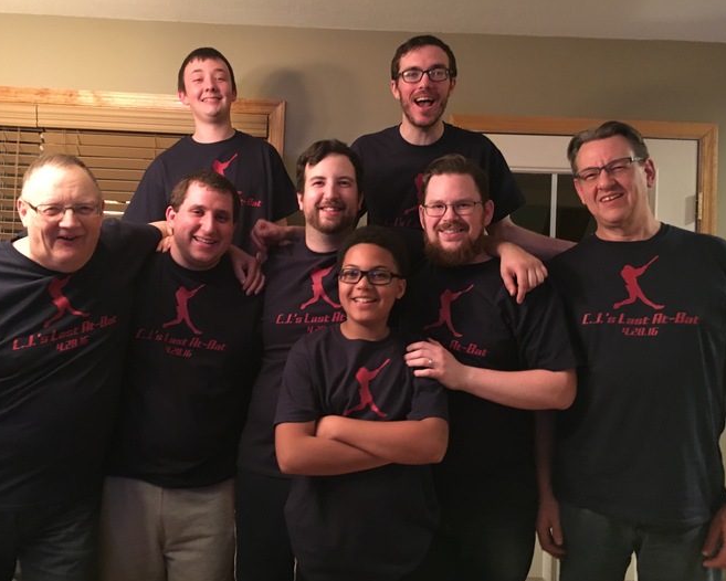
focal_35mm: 31
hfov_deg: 57.1
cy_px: 295
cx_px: 332
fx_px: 666
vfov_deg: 47.1
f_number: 2.2
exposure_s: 1/15
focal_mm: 4.15
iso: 400
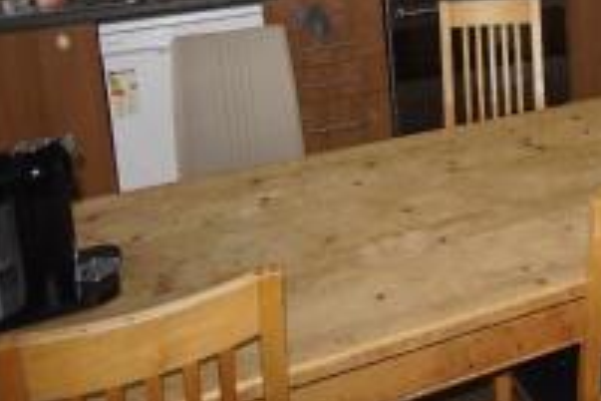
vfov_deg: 23.6
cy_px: -58
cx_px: 583
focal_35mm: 53
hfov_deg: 34.5
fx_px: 888
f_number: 5
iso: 800
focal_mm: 15
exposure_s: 1/160
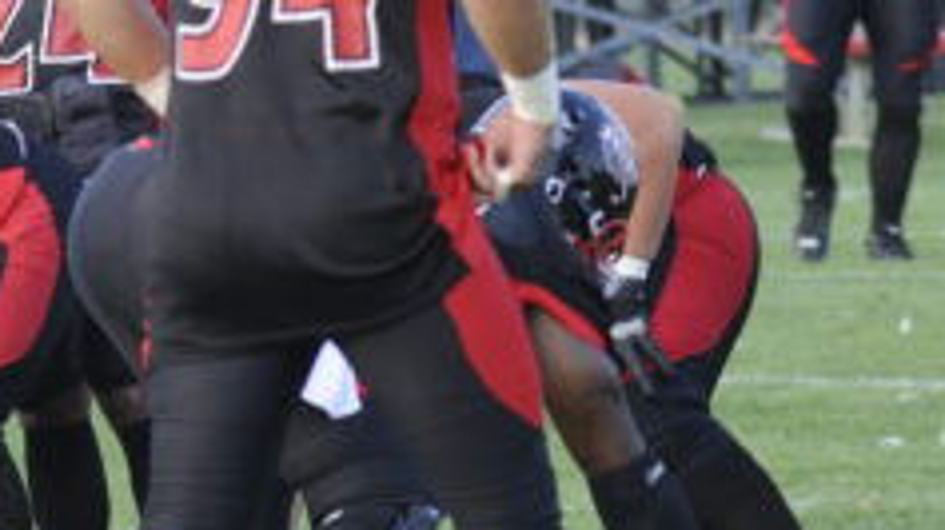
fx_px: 21688
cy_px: 197
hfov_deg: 2.5
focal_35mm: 866
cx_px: -301
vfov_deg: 1.4
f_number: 10
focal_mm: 300
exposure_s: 1/320
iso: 1000
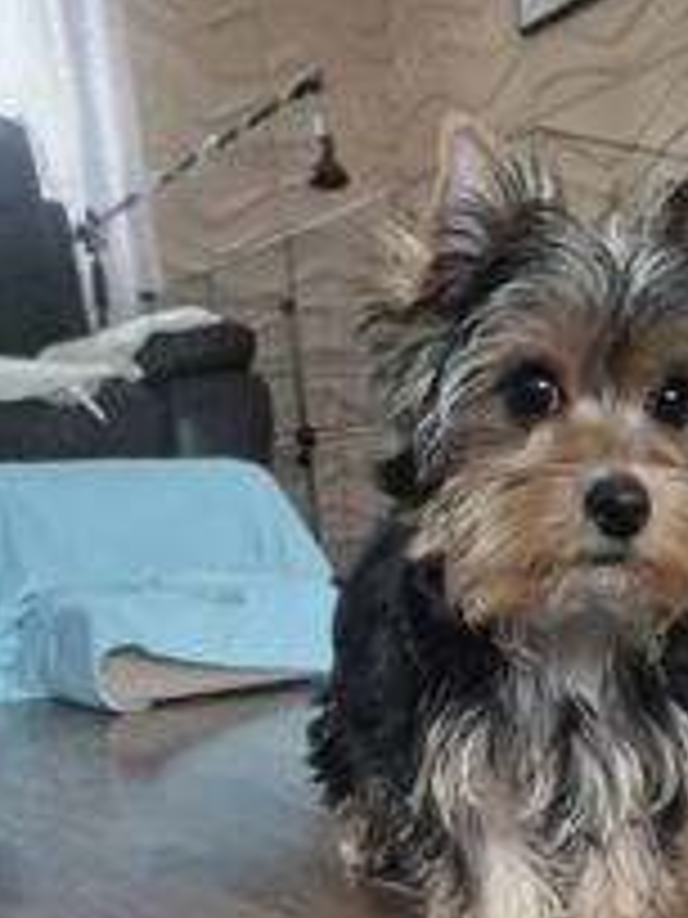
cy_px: 814
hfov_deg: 31.6
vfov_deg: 39.3
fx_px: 1193
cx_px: 517
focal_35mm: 45
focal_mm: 5.4
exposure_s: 1/100
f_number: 1.8
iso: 2000
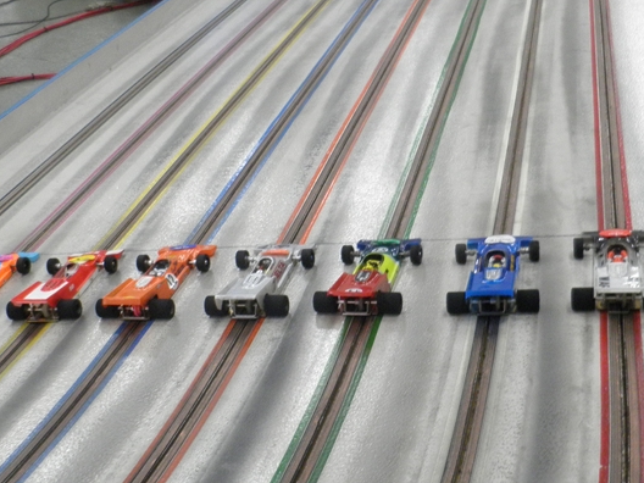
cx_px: 287
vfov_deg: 27.4
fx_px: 986
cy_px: 302
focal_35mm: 53
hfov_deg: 36.1
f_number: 3
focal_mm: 5
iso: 200
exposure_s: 1/25
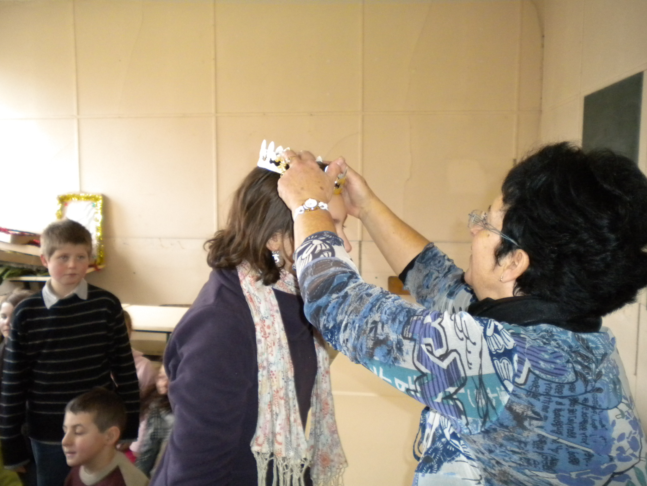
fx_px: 654
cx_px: 324
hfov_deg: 52.6
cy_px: 243
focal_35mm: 35
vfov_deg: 40.7
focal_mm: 6.3
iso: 400
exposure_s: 1/49.2
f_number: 3.1
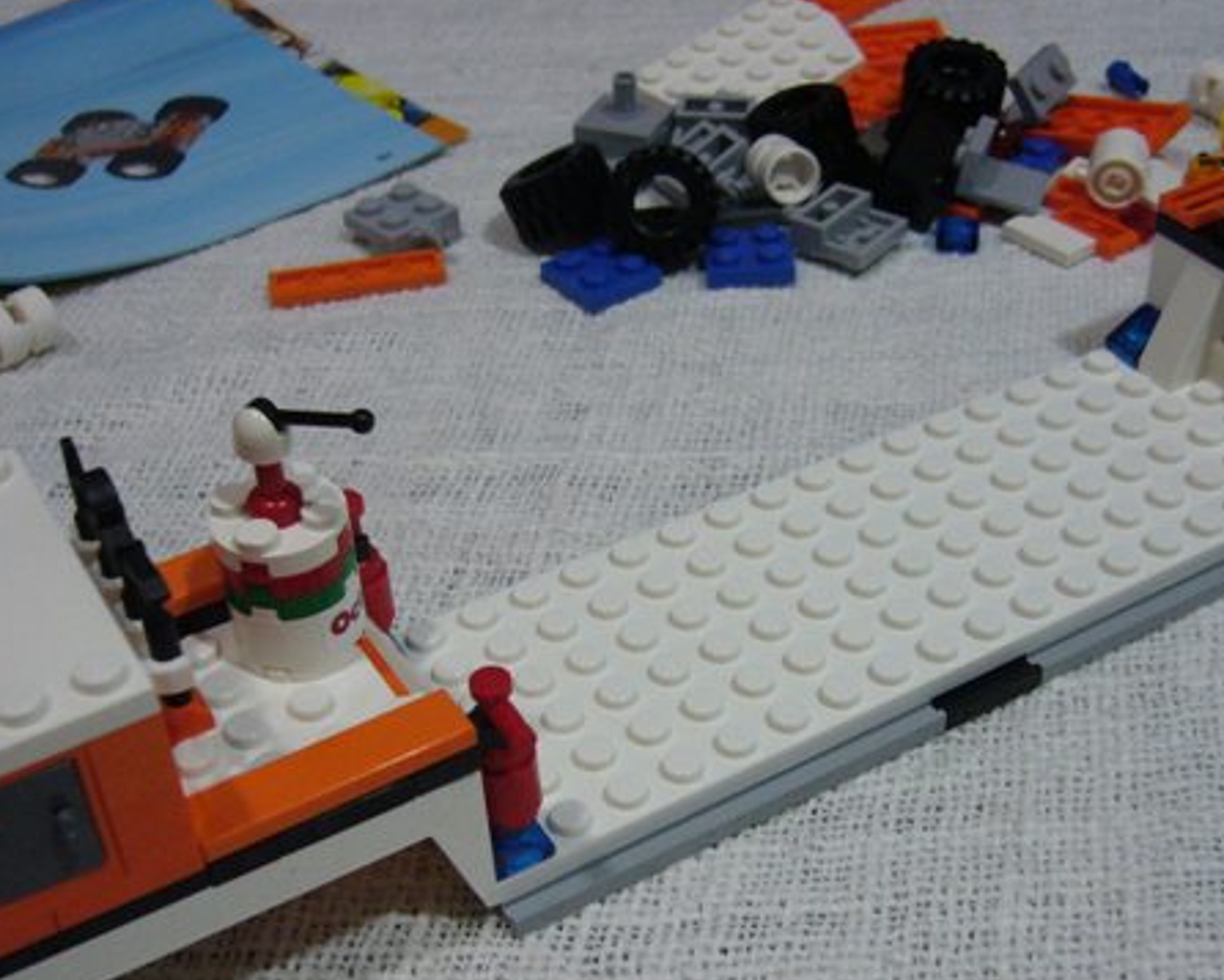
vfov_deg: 30.8
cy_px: 574
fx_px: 1775
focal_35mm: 49
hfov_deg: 38.0
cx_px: 672
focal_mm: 5.8
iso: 200
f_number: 2.8
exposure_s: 1/13
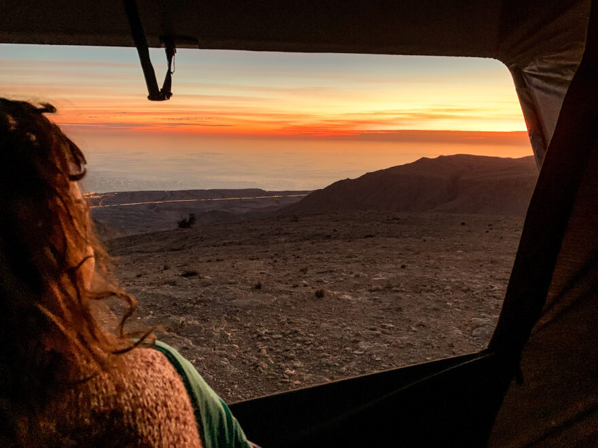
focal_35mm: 26
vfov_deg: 53.1
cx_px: 299
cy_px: 224
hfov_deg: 67.3
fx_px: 449
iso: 400
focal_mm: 4.25
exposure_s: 1/30
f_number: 1.8
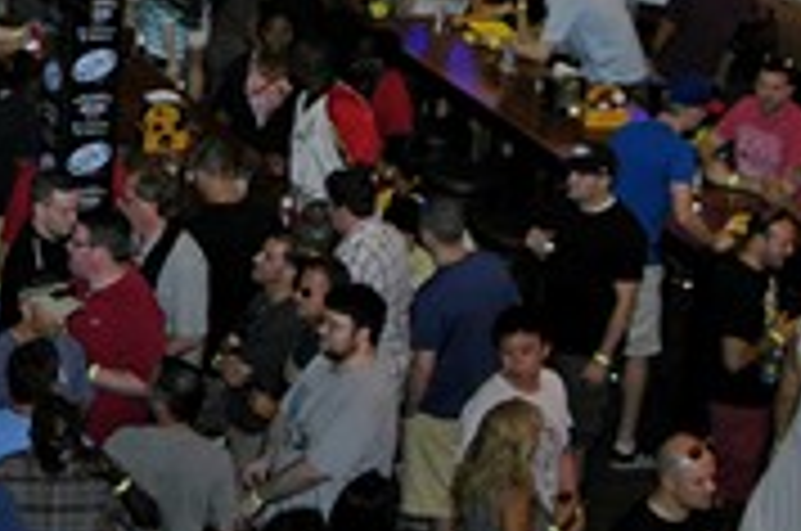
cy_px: 198
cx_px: -45
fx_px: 2887
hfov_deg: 15.4
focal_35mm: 130
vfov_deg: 10.5
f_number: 4
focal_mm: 28
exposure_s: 1/60
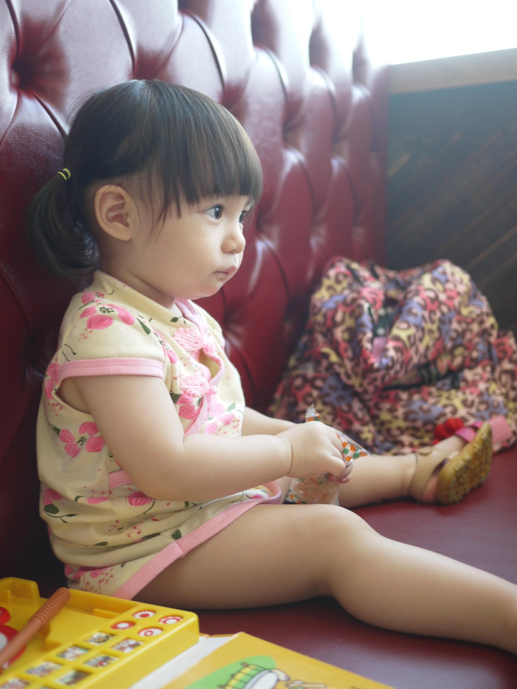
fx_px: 797
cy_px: 344
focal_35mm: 40
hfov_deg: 36.0
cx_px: 258
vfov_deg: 46.8
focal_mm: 20
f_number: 1.7
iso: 160
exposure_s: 1/100
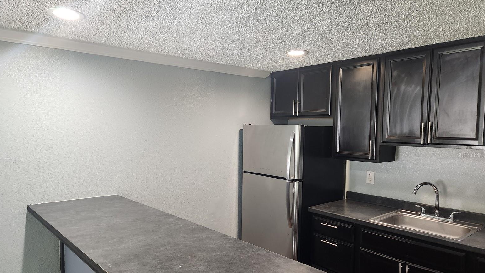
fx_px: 334
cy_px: 155
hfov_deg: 71.9
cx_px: 235
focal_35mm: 26
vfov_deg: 44.3
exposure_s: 1/120
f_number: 1.8
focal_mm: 5.4
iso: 320
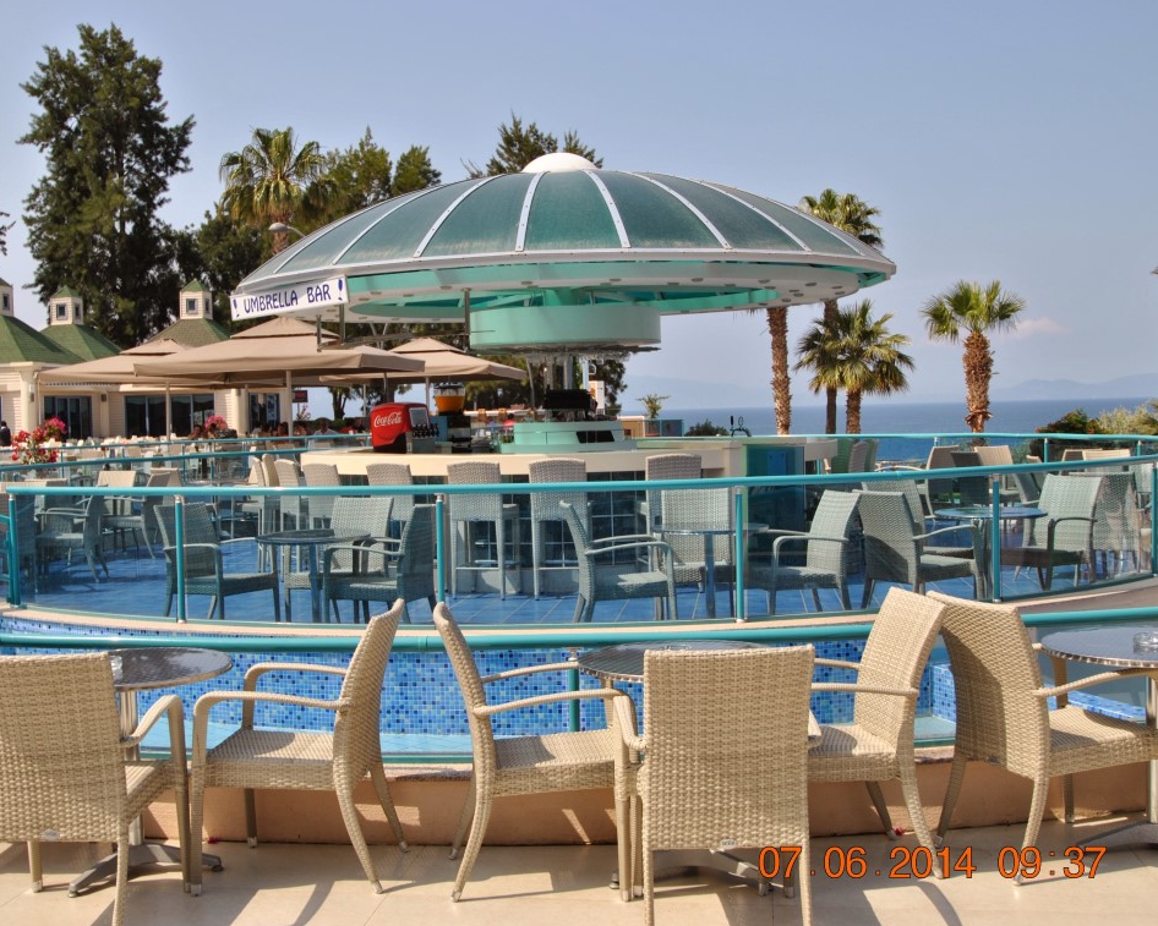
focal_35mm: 41
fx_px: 1405
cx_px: 538
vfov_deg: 36.5
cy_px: 464
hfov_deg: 44.8
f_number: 8
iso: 100
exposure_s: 1/250
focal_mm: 24
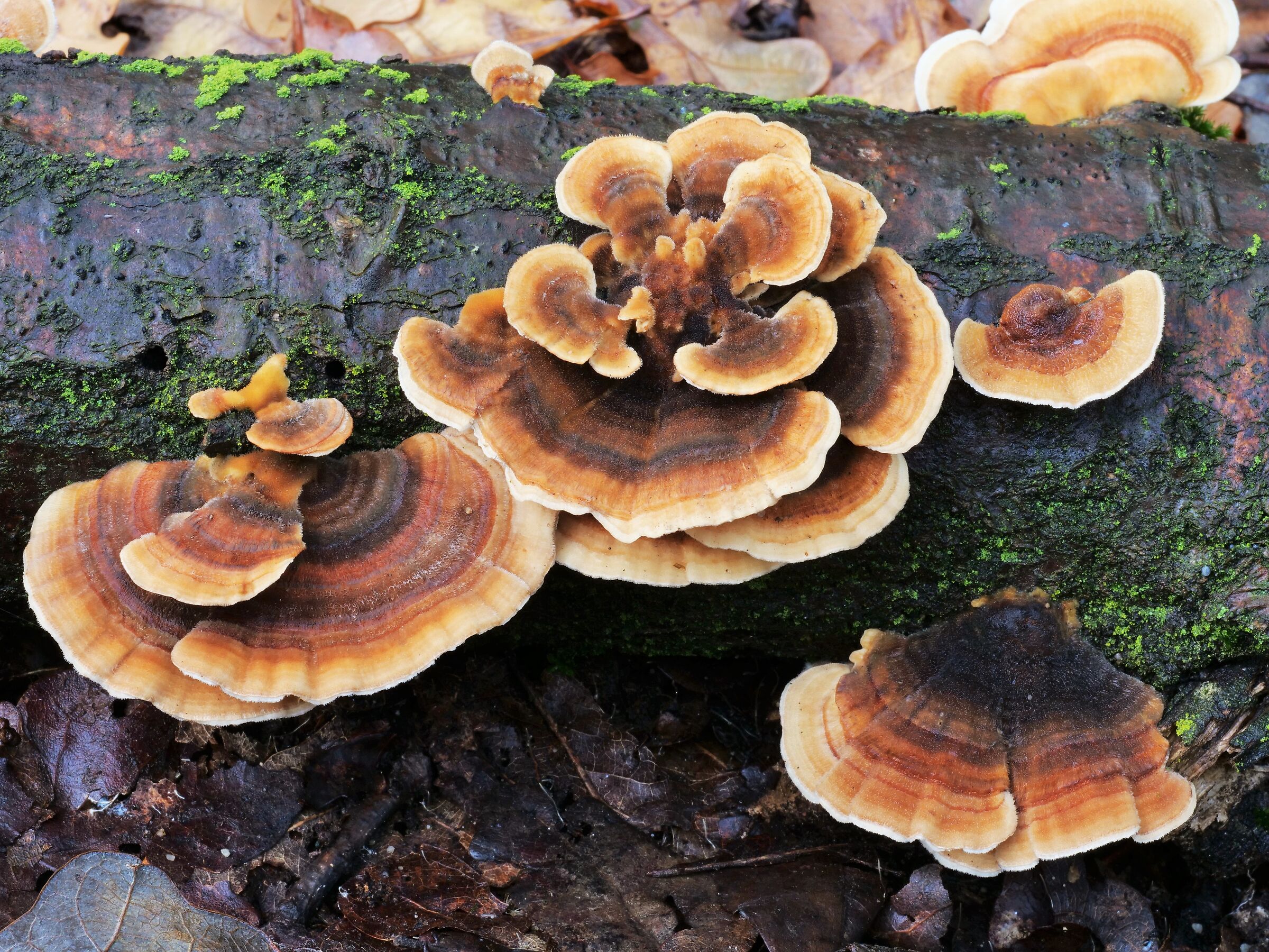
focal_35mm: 120
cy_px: 476
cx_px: 634
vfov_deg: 12.3
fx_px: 4399
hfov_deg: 16.4
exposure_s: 1/2
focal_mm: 60
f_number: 16
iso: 200
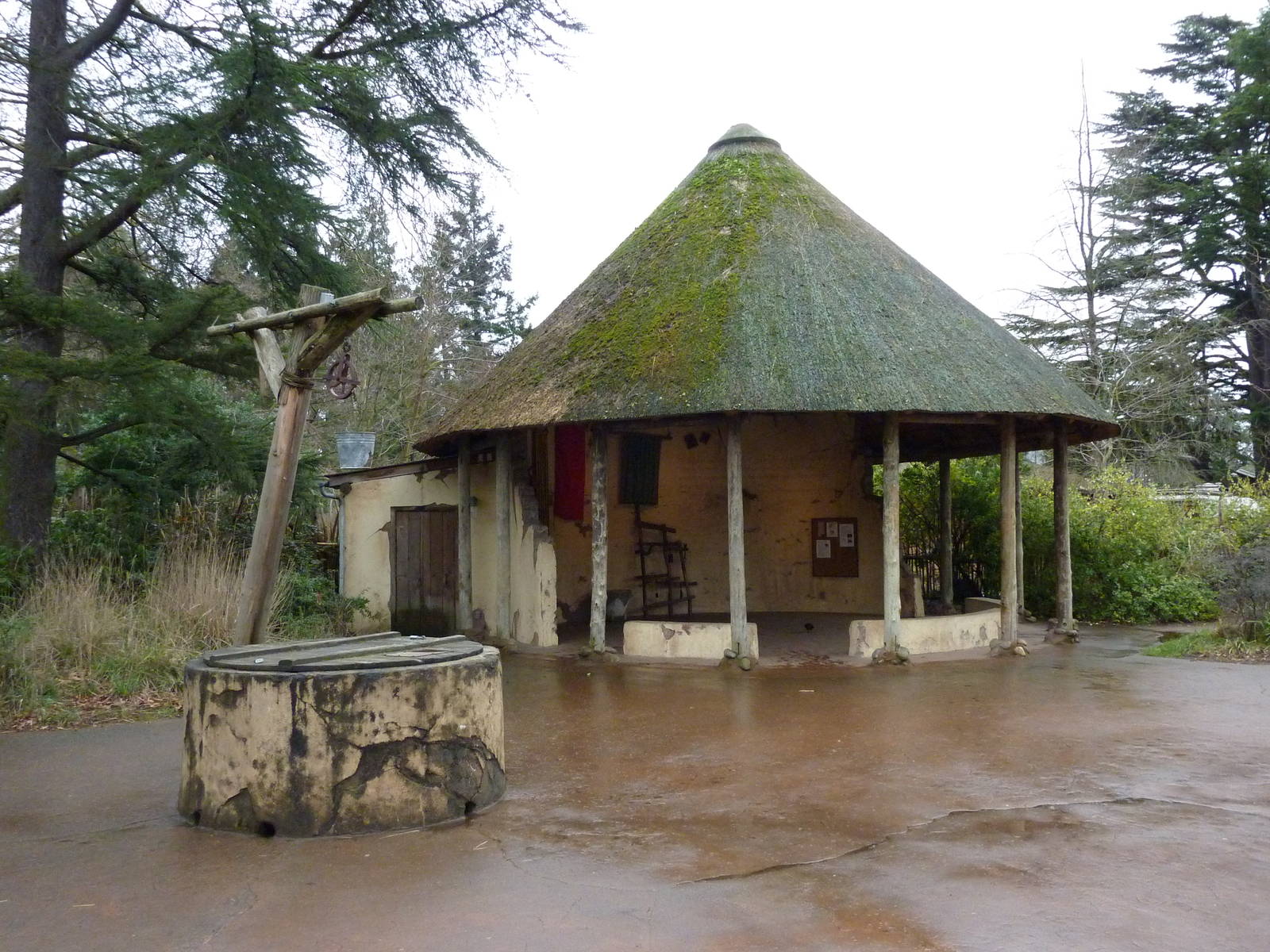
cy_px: 476
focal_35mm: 29
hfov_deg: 61.7
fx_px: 1064
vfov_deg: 48.2
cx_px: 635
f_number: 3.4
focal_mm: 4.7
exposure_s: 1/400
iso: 400
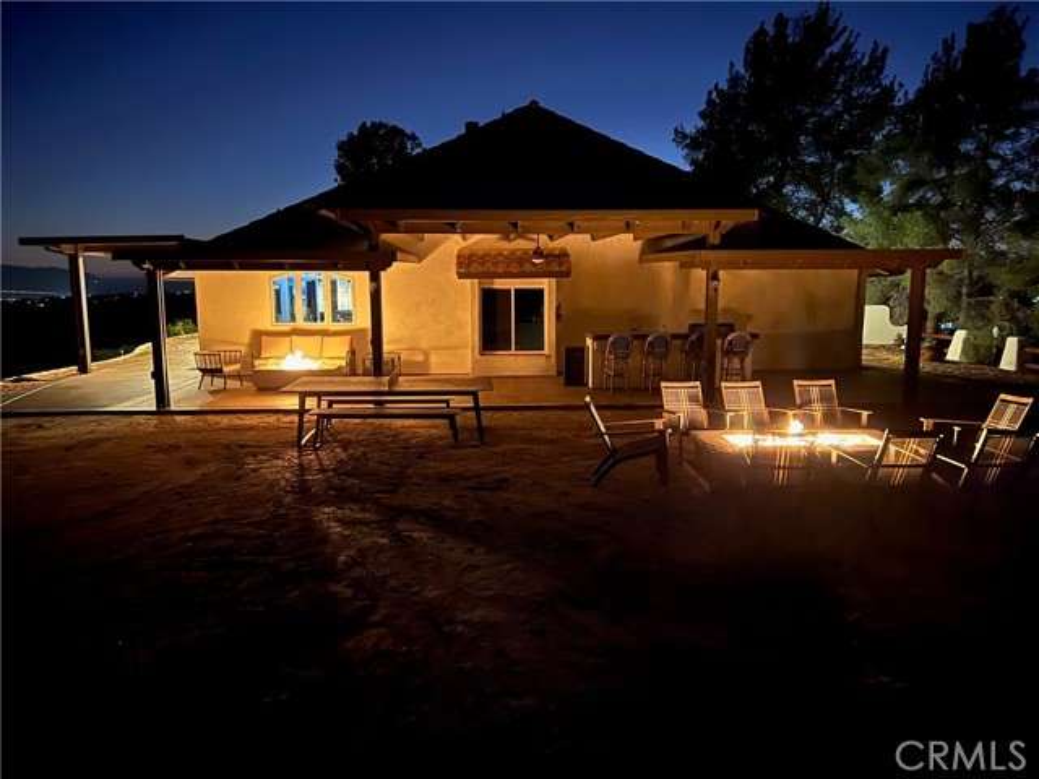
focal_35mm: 26
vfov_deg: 53.1
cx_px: 520
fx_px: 780
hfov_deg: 67.3
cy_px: 390
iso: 1600
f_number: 1.5
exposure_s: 1/15
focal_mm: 5.7
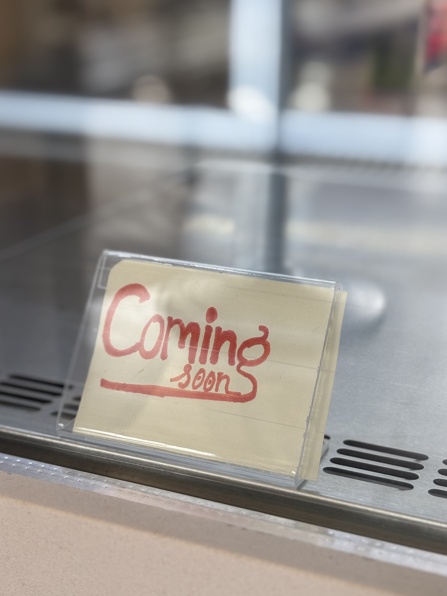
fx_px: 981
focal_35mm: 57
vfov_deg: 33.8
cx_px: 235
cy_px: 271
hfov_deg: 25.7
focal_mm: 5.96
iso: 32
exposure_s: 1/153
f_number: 1.6
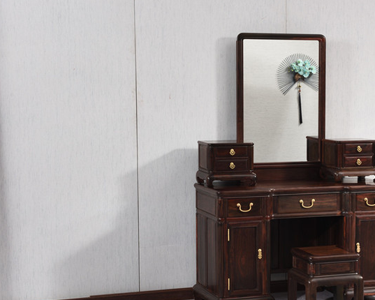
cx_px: 293
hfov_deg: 20.6
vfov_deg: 16.7
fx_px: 1021
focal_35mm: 92
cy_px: 193
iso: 100
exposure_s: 1/100
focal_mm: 62
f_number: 13
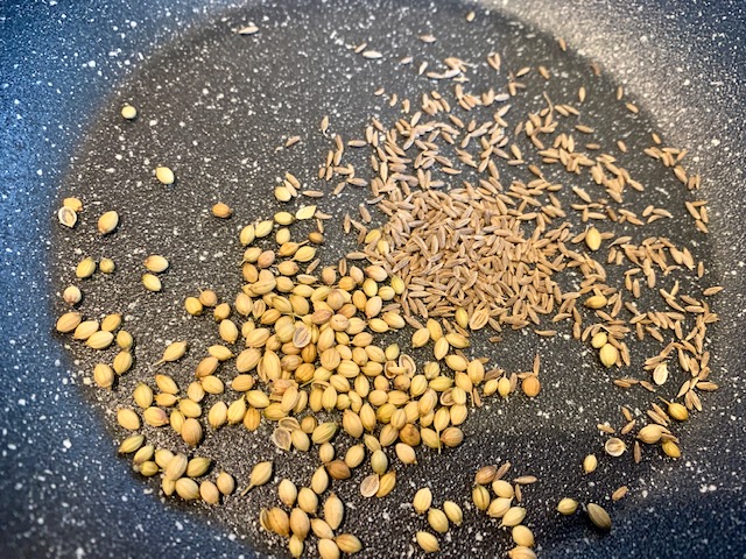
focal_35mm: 26
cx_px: 373
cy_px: 280
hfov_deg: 67.3
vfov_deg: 53.1
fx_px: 560
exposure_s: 1/50
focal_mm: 4.25
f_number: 1.8
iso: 320
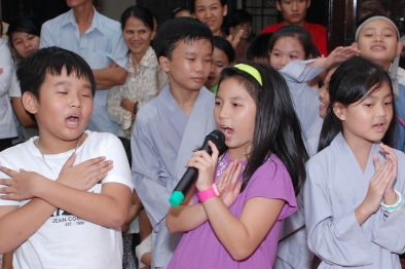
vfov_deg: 17.4
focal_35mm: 78
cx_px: 248
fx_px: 877
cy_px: 177
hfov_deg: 25.9
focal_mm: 32
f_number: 7.1
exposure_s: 1/60
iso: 800
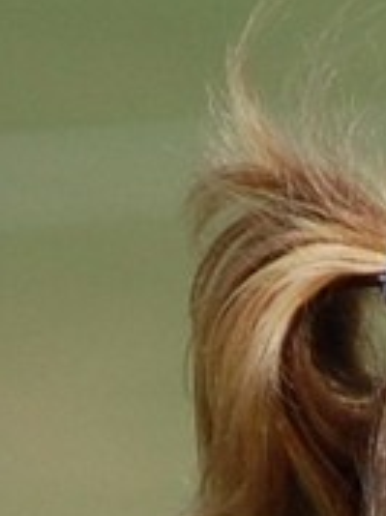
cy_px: 1203
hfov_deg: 0.9
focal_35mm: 1662
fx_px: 24770
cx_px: 517
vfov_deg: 1.2
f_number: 5.6
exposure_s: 1/2000
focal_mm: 200
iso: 320
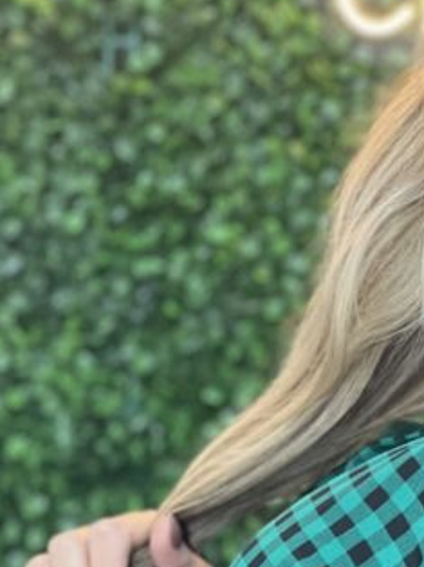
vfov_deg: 8.6
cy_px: 613
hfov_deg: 6.4
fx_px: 3745
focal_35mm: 229
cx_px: 588
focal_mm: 9
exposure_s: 1/120
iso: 250
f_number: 2.8
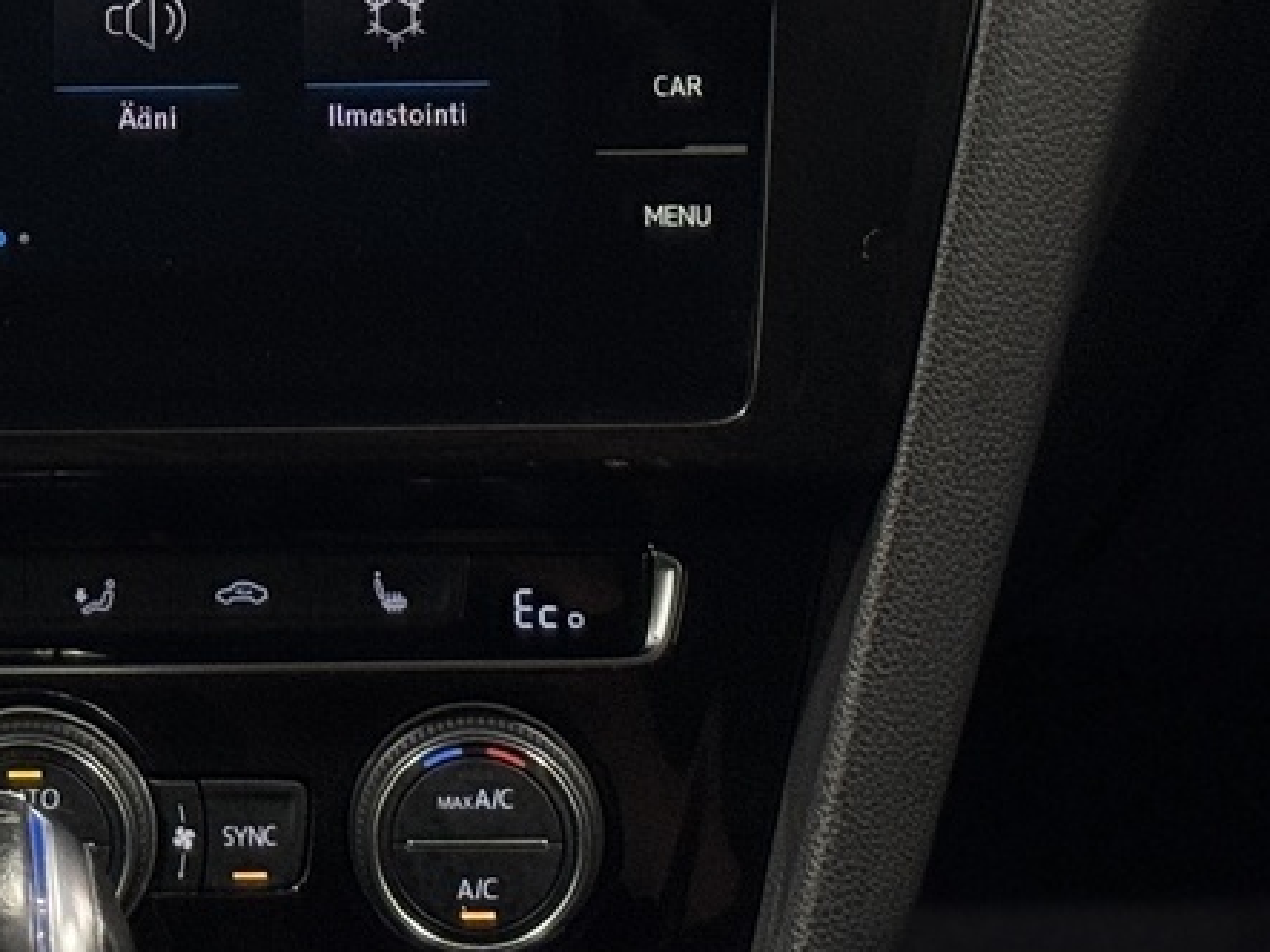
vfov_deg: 9.3
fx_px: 5722
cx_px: 17
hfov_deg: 12.5
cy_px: -290
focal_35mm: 156
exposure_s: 1/50
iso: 80
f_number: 1.78
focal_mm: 6.76
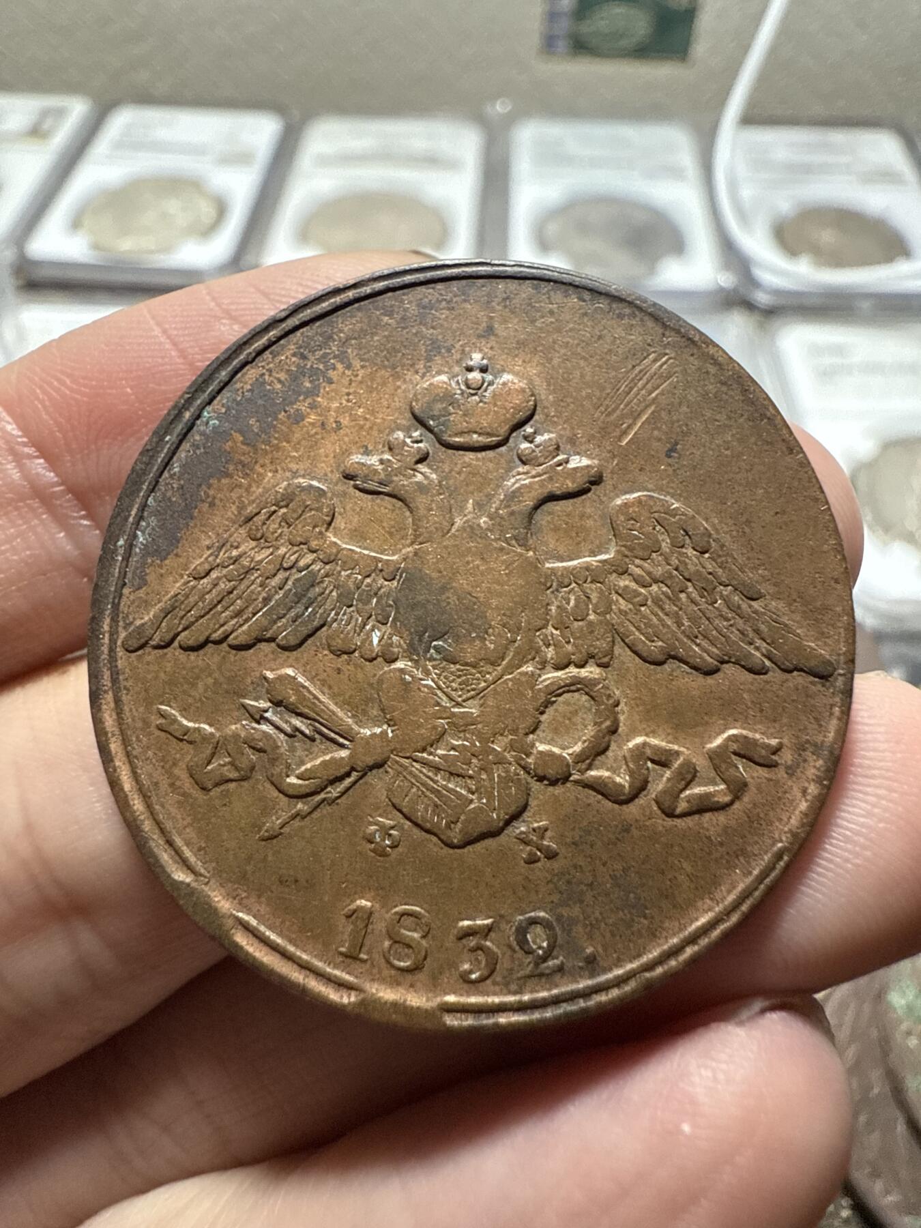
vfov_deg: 71.6
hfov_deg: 56.8
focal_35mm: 24
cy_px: 614
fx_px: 851
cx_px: 460
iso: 400
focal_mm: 2.22
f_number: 2.2
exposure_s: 1/66
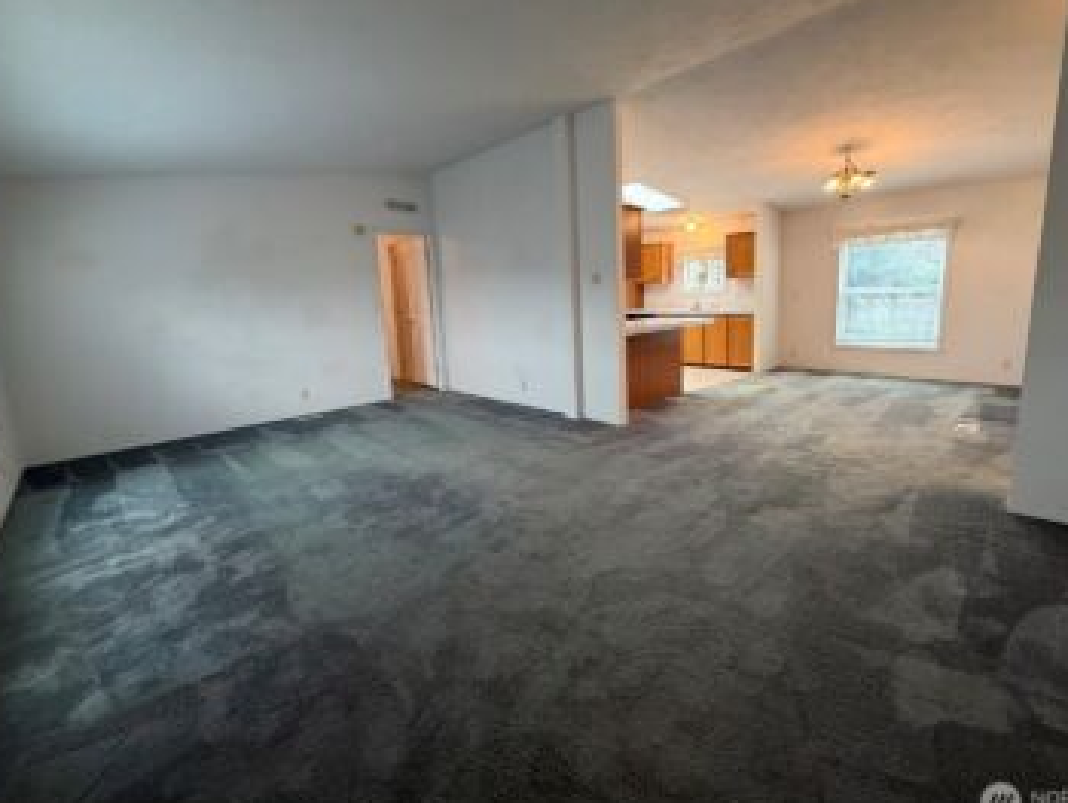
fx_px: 494
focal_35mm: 16
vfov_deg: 78.1
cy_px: 376
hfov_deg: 94.3
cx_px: 568
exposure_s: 1/60
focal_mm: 2.22
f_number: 2.2
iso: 320
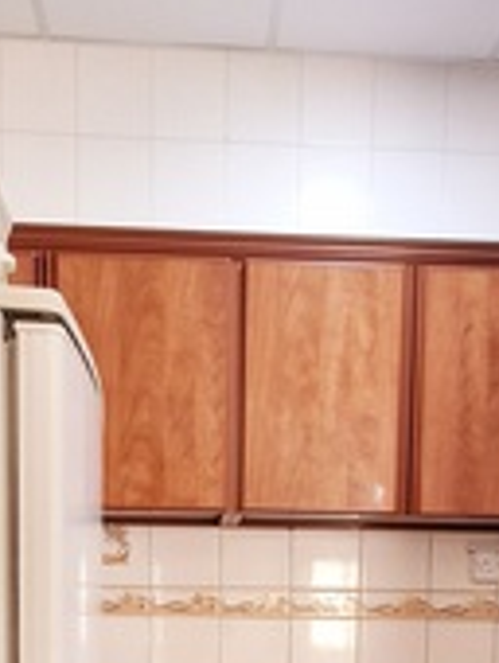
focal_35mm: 43
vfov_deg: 38.1
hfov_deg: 33.7
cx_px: 232
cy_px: 688
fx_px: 824
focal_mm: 1.64
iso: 125
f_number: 2.2
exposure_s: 1/40
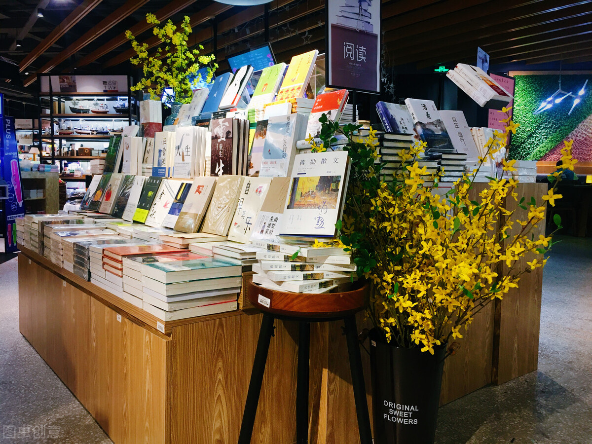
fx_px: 496
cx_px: 296
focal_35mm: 29
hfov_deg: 61.7
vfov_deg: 48.2
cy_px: 222
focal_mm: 4.15
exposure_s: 1/33
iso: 100
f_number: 2.2
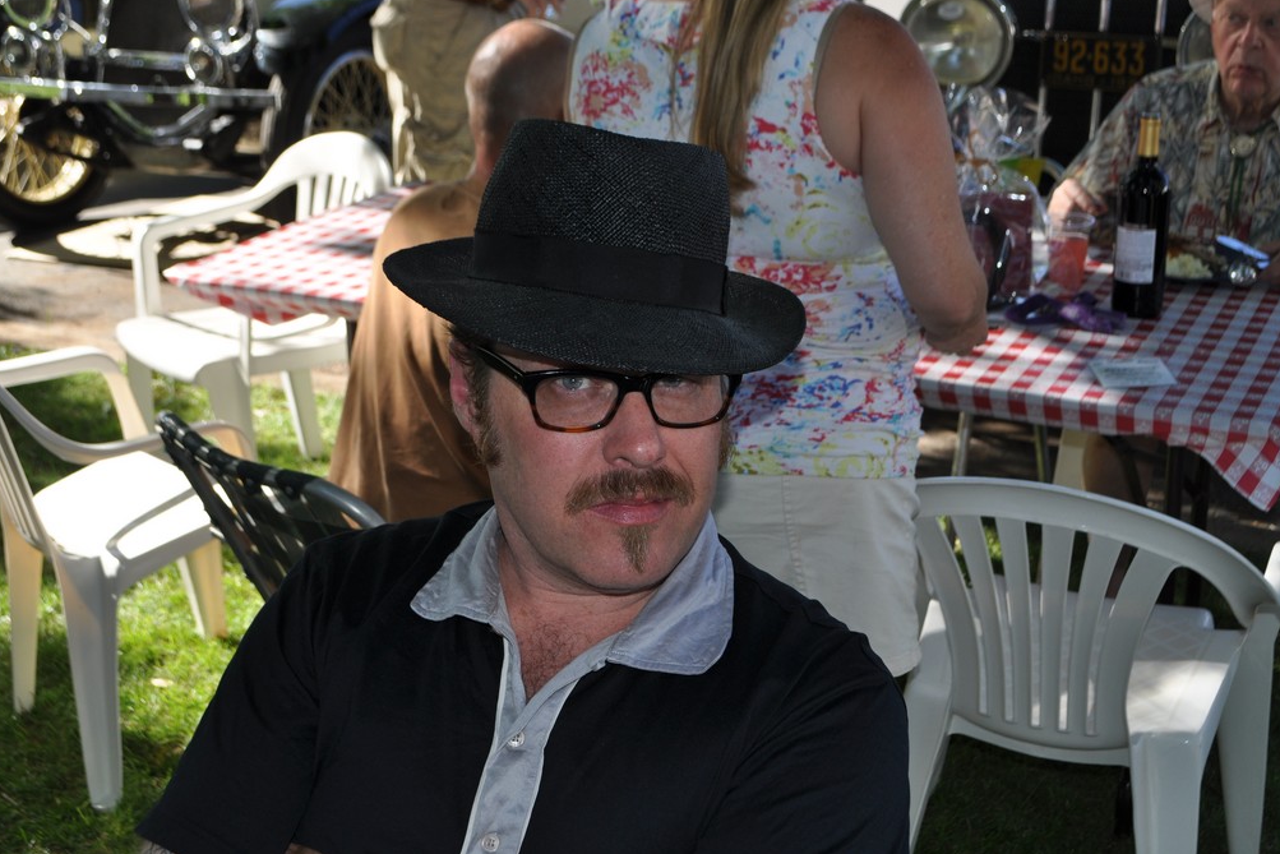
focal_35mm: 52
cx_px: 638
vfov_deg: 26.0
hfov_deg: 38.2
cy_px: 425
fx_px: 1849
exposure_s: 1/200
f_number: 7.1
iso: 200
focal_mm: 34
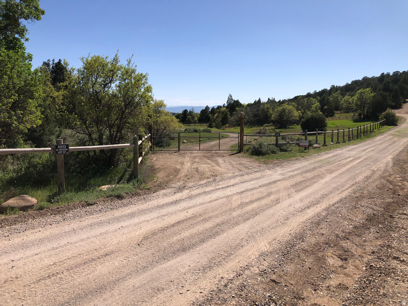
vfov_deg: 49.7
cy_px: 153
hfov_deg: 63.4
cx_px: 204
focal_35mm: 28
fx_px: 330
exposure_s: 1/3247
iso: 20
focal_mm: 3.99
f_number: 1.8
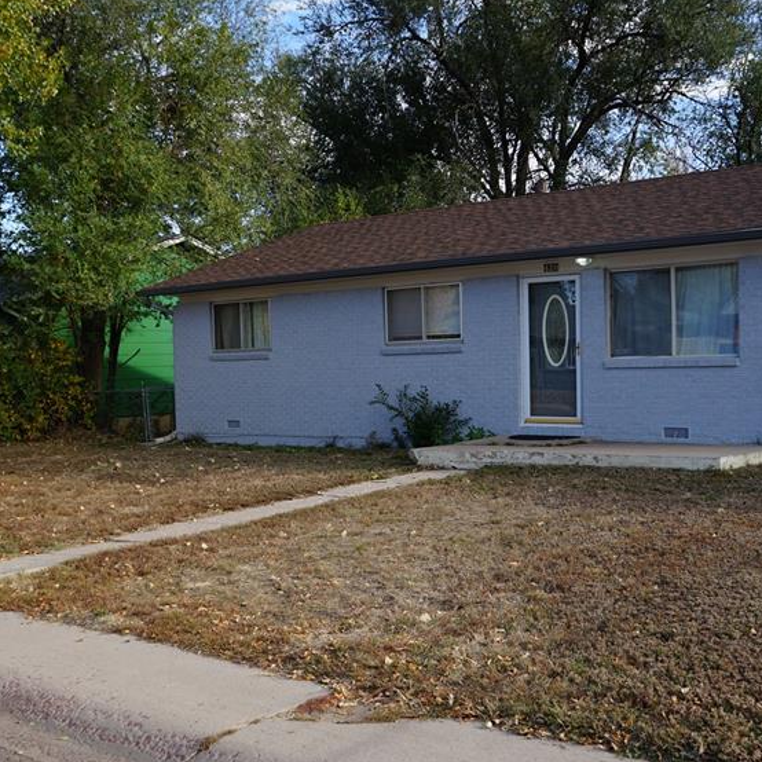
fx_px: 1096
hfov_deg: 38.3
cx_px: 349
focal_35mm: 44
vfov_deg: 38.3
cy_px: 420
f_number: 8
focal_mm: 28
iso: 100
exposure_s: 1/80
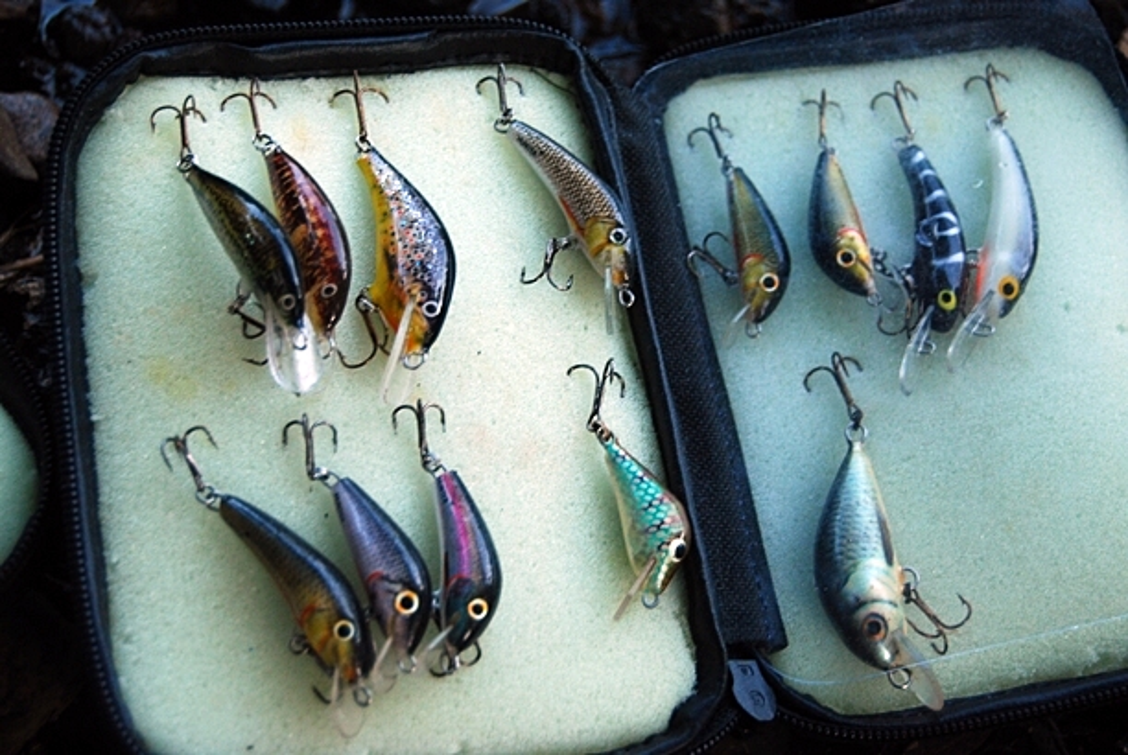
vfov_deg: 21.6
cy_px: 378
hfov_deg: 31.8
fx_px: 1977
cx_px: 564
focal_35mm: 63
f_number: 5.3
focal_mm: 42
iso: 400
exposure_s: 1/60
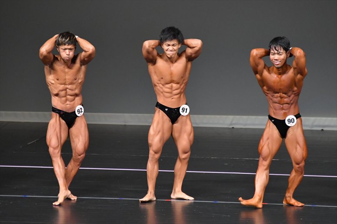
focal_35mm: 345
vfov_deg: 4.0
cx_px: 168
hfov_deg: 6.0
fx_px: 3228
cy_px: 112
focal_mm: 230
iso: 5000
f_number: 5.6
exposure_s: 1/400
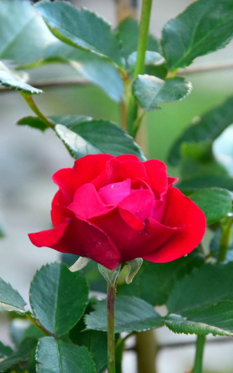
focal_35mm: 141
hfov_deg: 9.3
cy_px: 187
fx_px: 1433
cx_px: 113
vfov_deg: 14.8
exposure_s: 1/30
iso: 1100
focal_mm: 92
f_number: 7.1
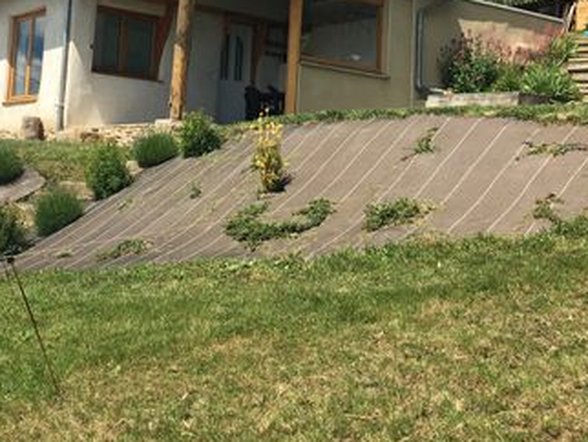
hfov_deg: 34.9
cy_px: 82
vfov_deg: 26.5
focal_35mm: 54
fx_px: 918
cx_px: 164
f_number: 2.2
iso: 25
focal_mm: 4.15
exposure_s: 1/1603
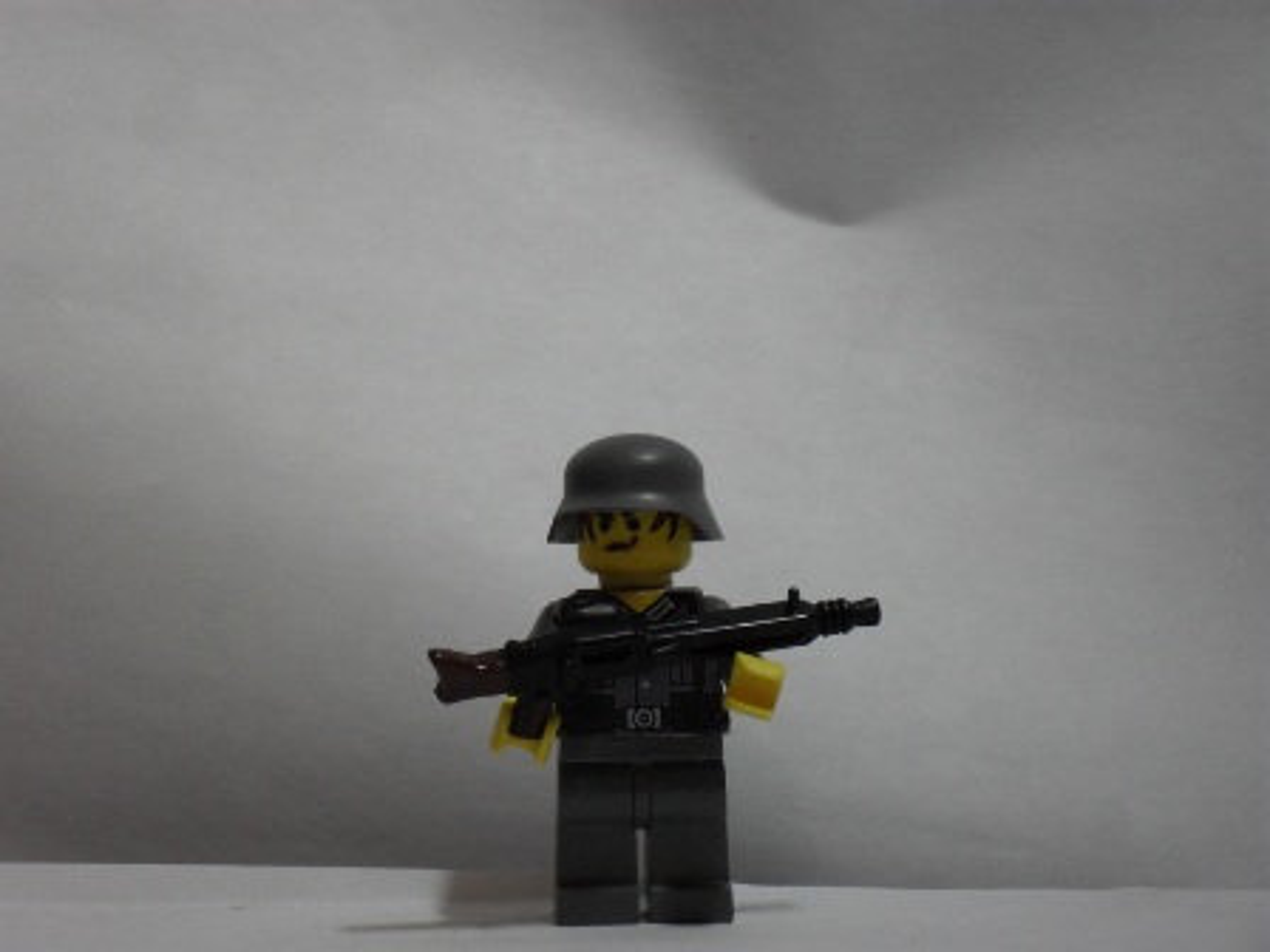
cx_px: 635
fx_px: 3265
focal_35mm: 89
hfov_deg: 22.0
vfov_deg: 16.6
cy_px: 476
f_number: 5.5
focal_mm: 15.7
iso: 200
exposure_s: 1/30
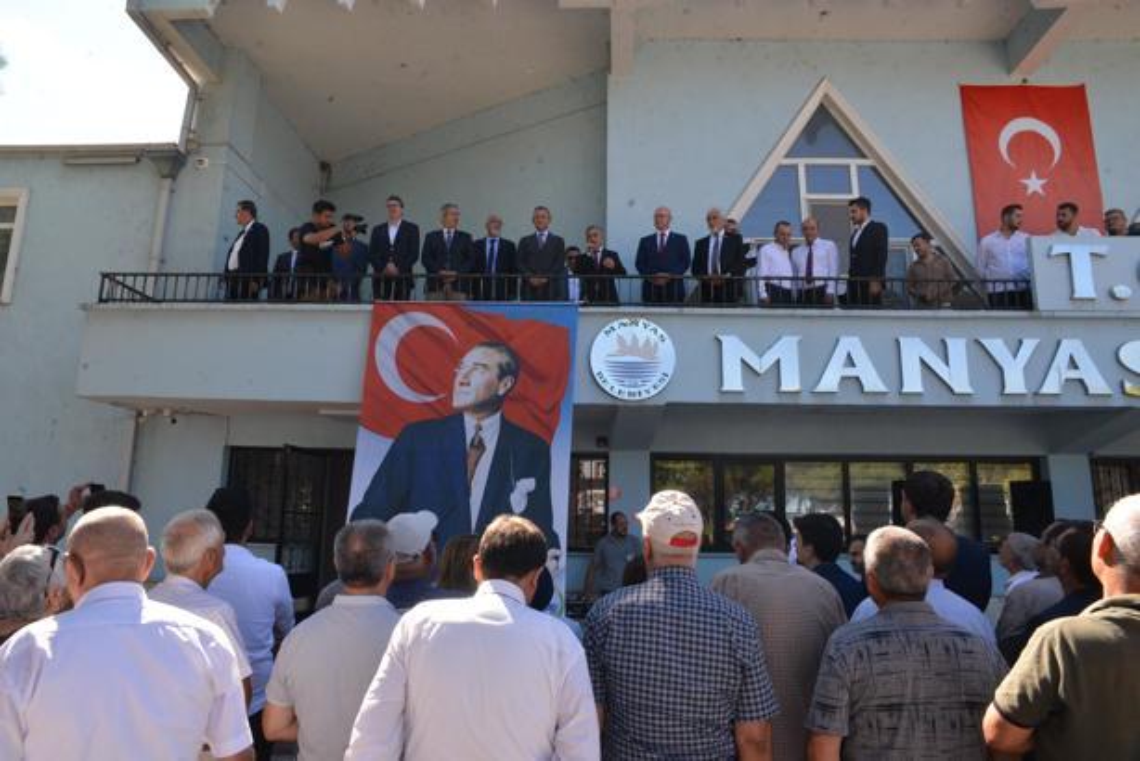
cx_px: 570
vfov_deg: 53.2
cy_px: 380
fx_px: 760
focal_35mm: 24
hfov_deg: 73.7
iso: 3200
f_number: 14
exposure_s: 1/800
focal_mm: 24
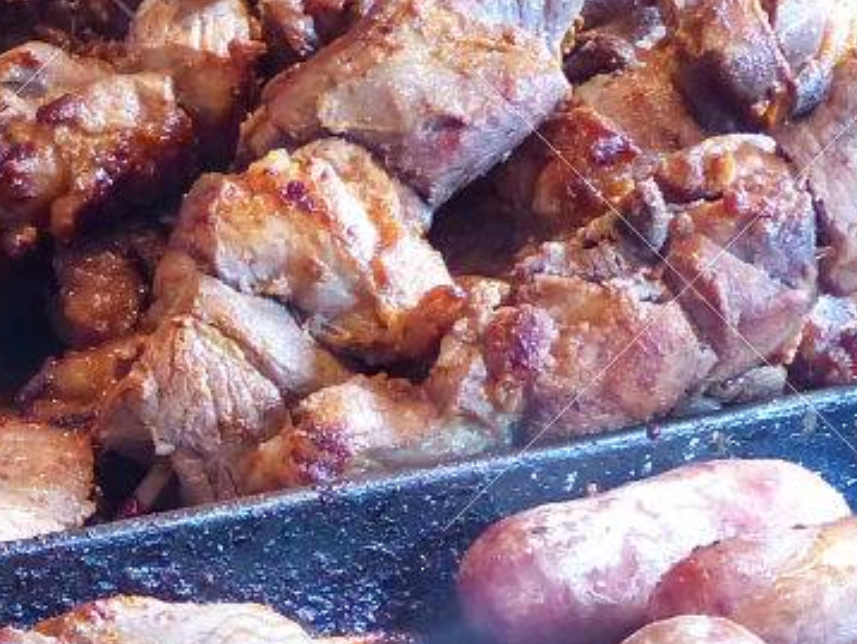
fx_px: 5302
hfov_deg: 9.1
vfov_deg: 6.9
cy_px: 774
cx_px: -196
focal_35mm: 214
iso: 250
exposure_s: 1/20
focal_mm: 10.5
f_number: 2.8
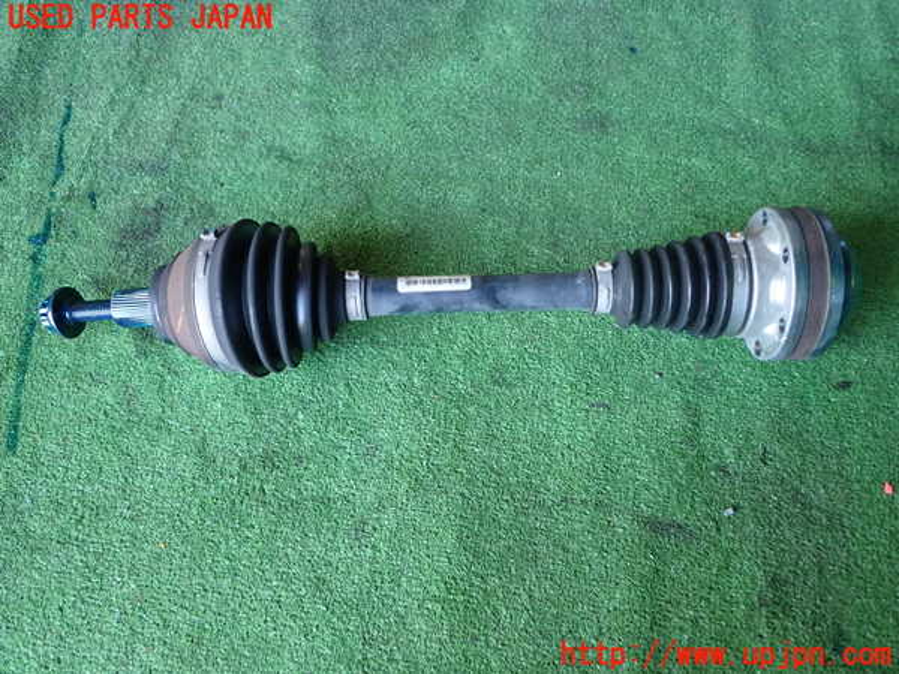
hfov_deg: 63.4
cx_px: 450
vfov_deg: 49.7
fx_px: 727
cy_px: 337
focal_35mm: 28
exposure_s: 1/50
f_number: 2.2
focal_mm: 5.05
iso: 200
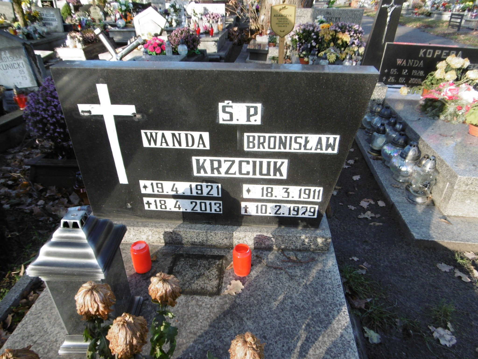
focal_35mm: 24
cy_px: 180
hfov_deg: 71.6
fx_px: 331
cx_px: 239
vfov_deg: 56.8
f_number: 3.1
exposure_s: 1/160
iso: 100
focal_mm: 4.3
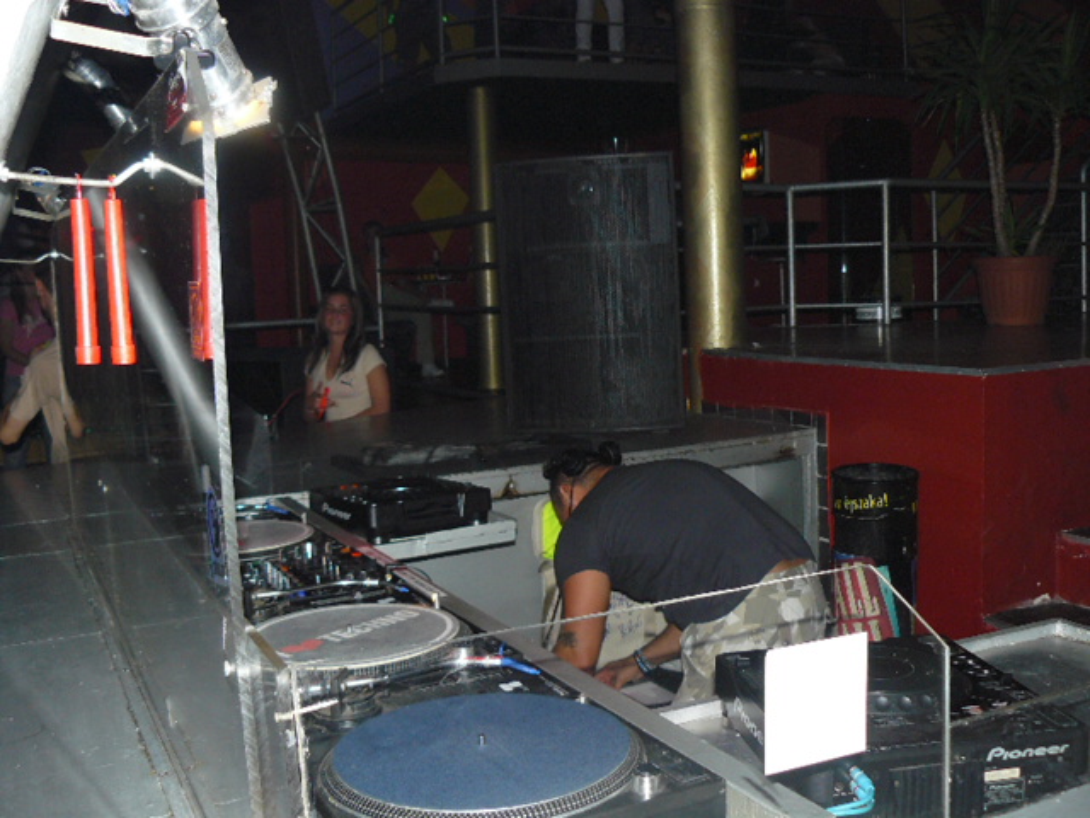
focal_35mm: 36
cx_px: 545
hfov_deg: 51.4
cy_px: 409
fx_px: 1134
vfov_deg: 39.7
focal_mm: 6
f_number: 2.8
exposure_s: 1/30
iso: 160
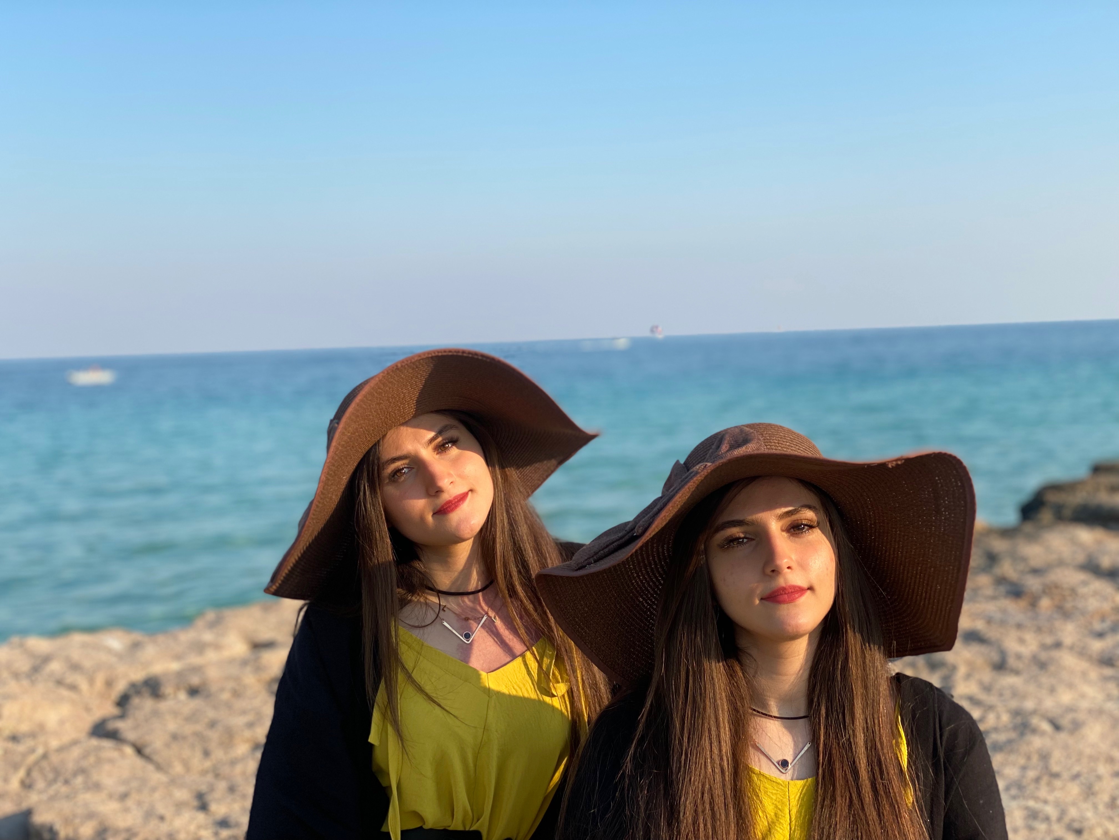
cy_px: 420
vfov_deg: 28.0
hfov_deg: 36.8
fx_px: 1681
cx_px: 560
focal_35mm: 52
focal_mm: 6
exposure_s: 1/872
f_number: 2
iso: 20
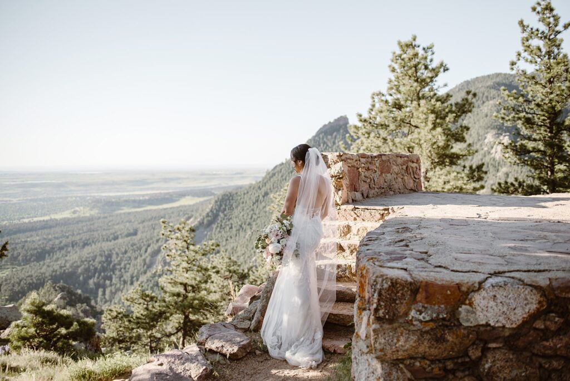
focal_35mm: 35
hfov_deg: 54.4
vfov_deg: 37.9
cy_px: 190
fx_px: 554
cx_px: 285
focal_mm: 35
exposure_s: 1/2000
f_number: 2.2
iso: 200
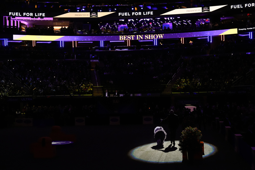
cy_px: 85
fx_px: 496
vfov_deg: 19.5
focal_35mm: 70
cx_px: 128
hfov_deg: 28.8
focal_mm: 70
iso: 3200
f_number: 4.5
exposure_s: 1/500
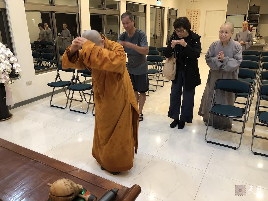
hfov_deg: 63.4
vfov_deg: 49.7
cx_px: 134
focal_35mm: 28
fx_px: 217
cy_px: 100
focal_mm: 4
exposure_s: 1/60
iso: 200
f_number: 1.8
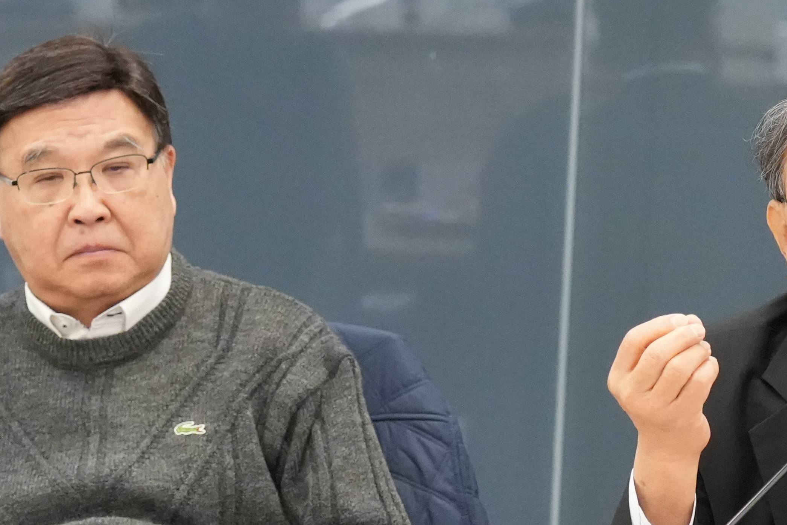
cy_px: 426
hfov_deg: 5.6
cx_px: 138
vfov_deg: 3.8
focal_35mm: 366
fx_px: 8000
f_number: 4.5
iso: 10000
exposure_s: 1/125
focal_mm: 109
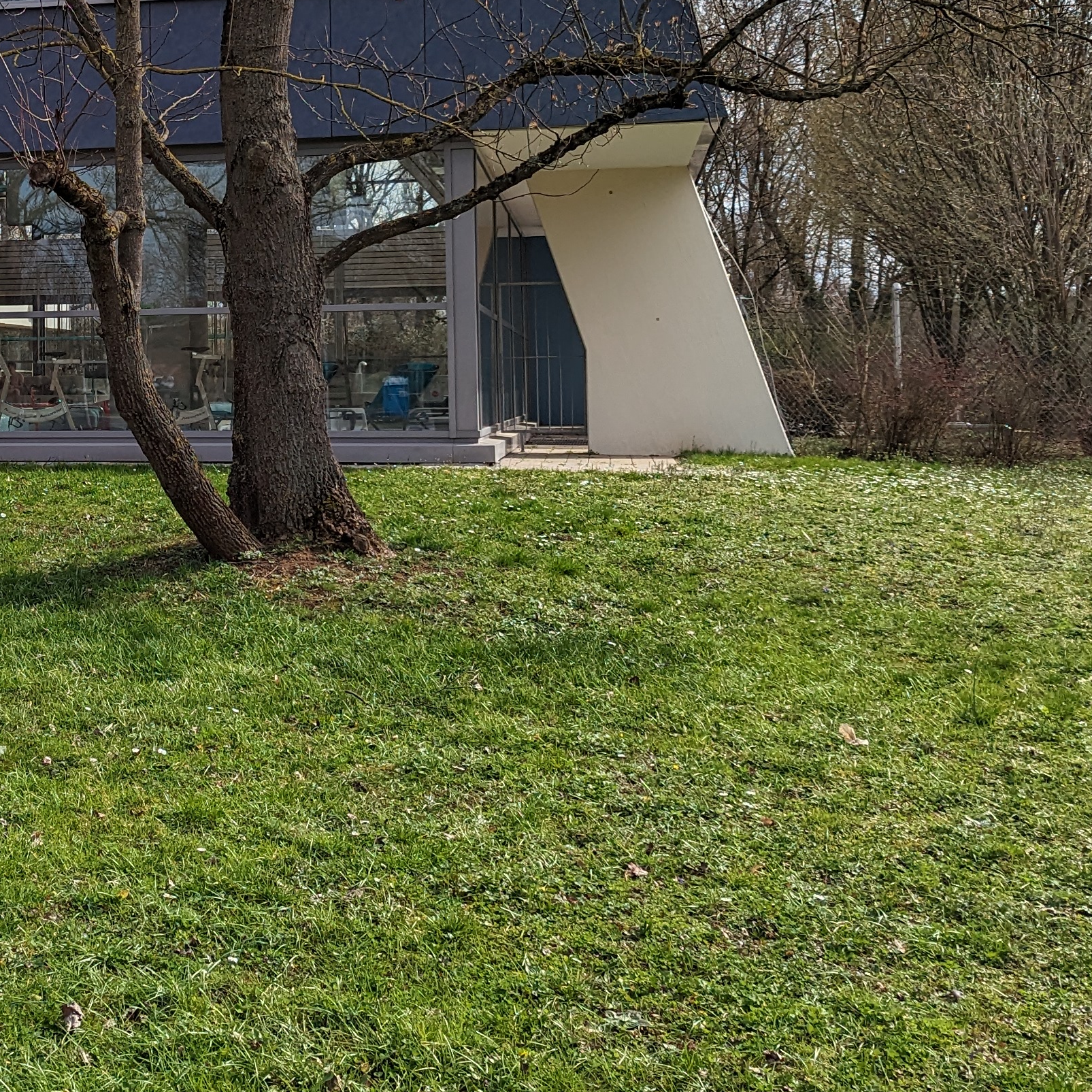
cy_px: 318
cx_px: 59
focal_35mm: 54
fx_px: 1927
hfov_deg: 29.9
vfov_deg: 31.2
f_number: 1.85
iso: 37
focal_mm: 6.81
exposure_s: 1/2695
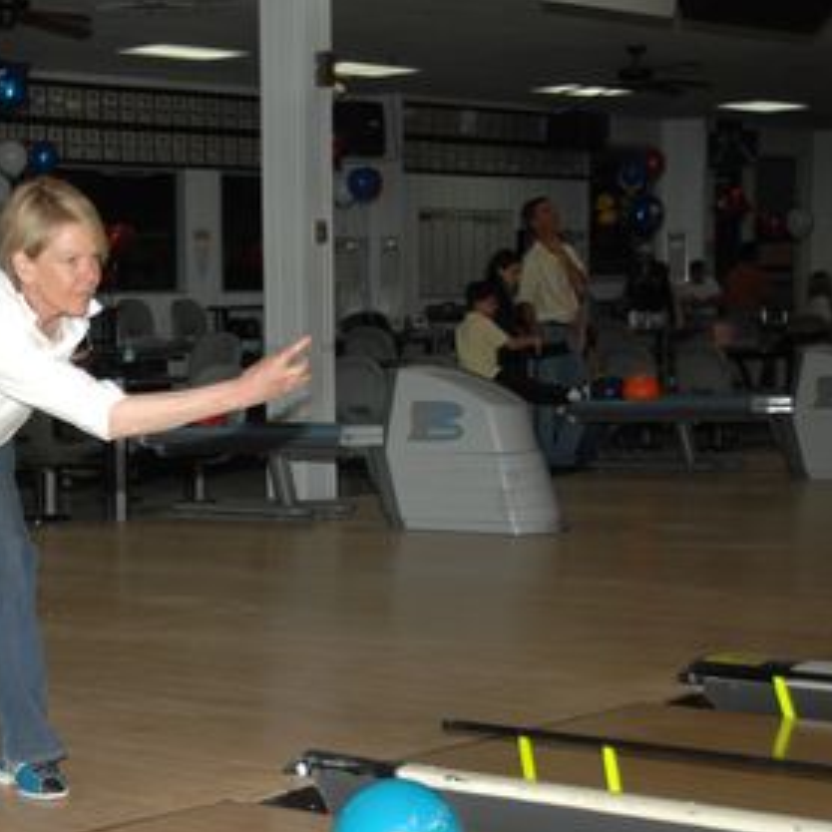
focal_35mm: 91
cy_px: 534
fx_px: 2474
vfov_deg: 19.0
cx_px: 72
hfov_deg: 18.7
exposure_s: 1/125
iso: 200
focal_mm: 31
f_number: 4
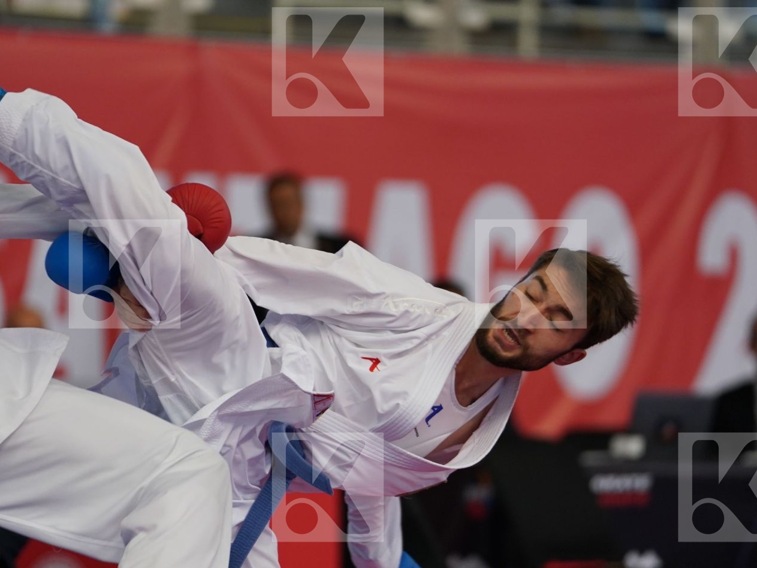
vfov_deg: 5.4
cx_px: 328
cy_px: 274
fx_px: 5991
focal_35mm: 274
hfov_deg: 7.2
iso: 1600
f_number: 2.8
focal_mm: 200
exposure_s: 1/1000
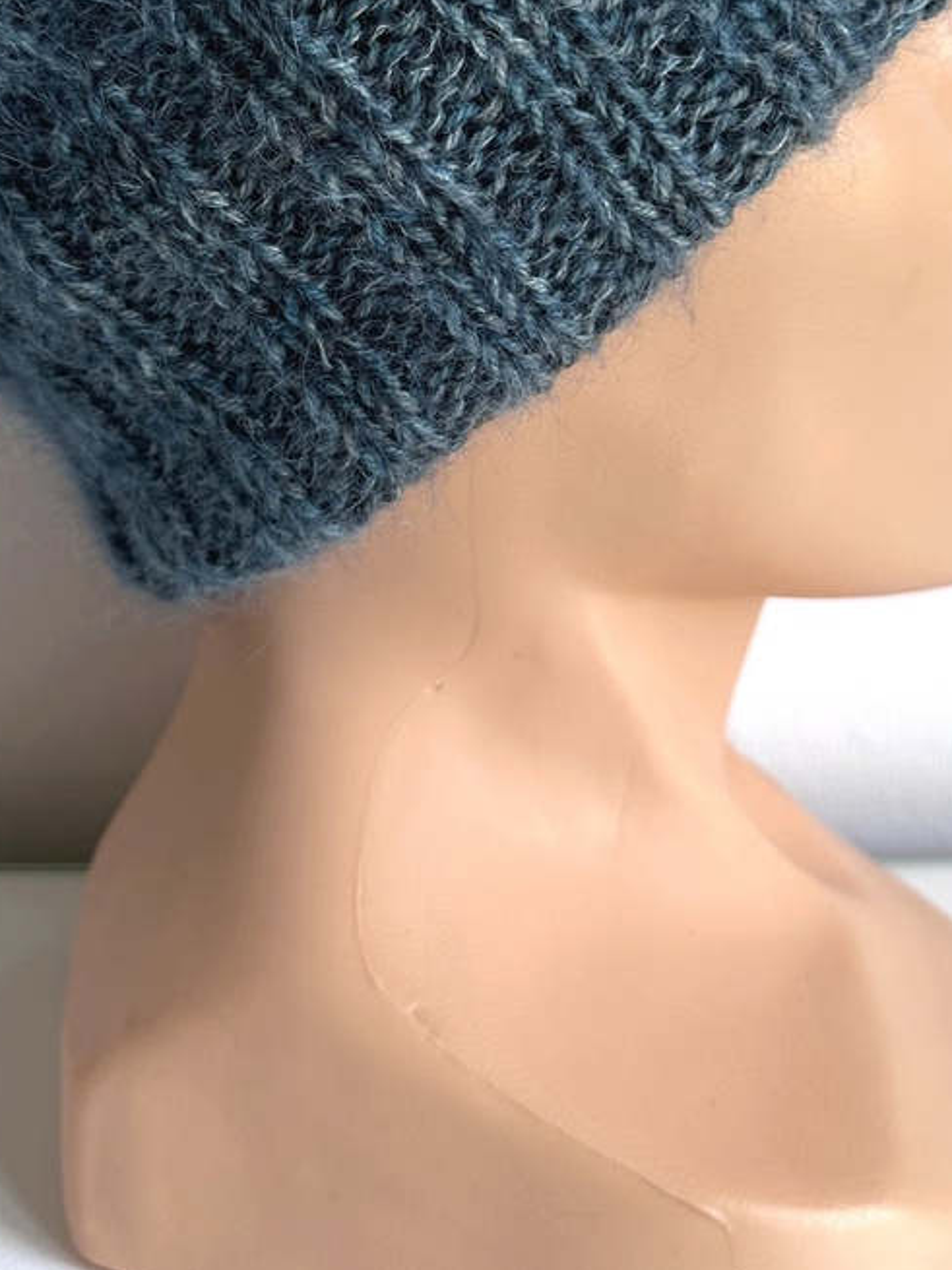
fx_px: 1614
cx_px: 440
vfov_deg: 41.3
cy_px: 273
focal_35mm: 44
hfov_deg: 32.9
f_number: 1.78
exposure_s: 1/121
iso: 80
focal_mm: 6.86
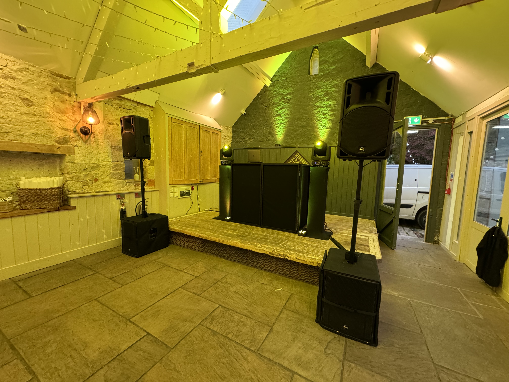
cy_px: 191
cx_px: 254
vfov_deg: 85.7
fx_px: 206
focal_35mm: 14
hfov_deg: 102.1
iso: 800
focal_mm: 2.22
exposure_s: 1/50
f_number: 2.2
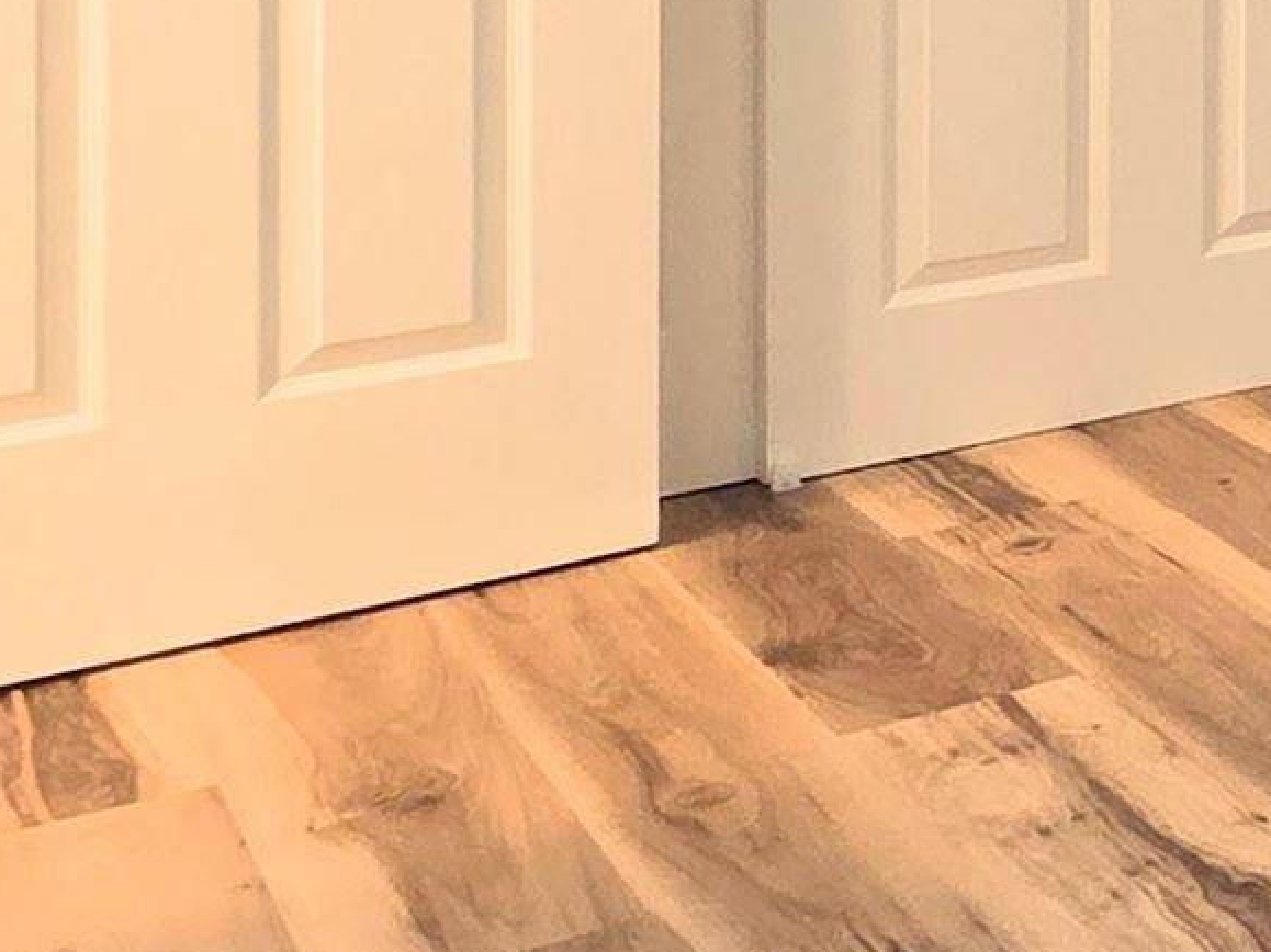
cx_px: 2869
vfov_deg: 19.2
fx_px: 2533
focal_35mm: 69
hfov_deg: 16.3
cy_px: -384
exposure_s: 1/60
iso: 160
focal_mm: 2.2
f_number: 2.2
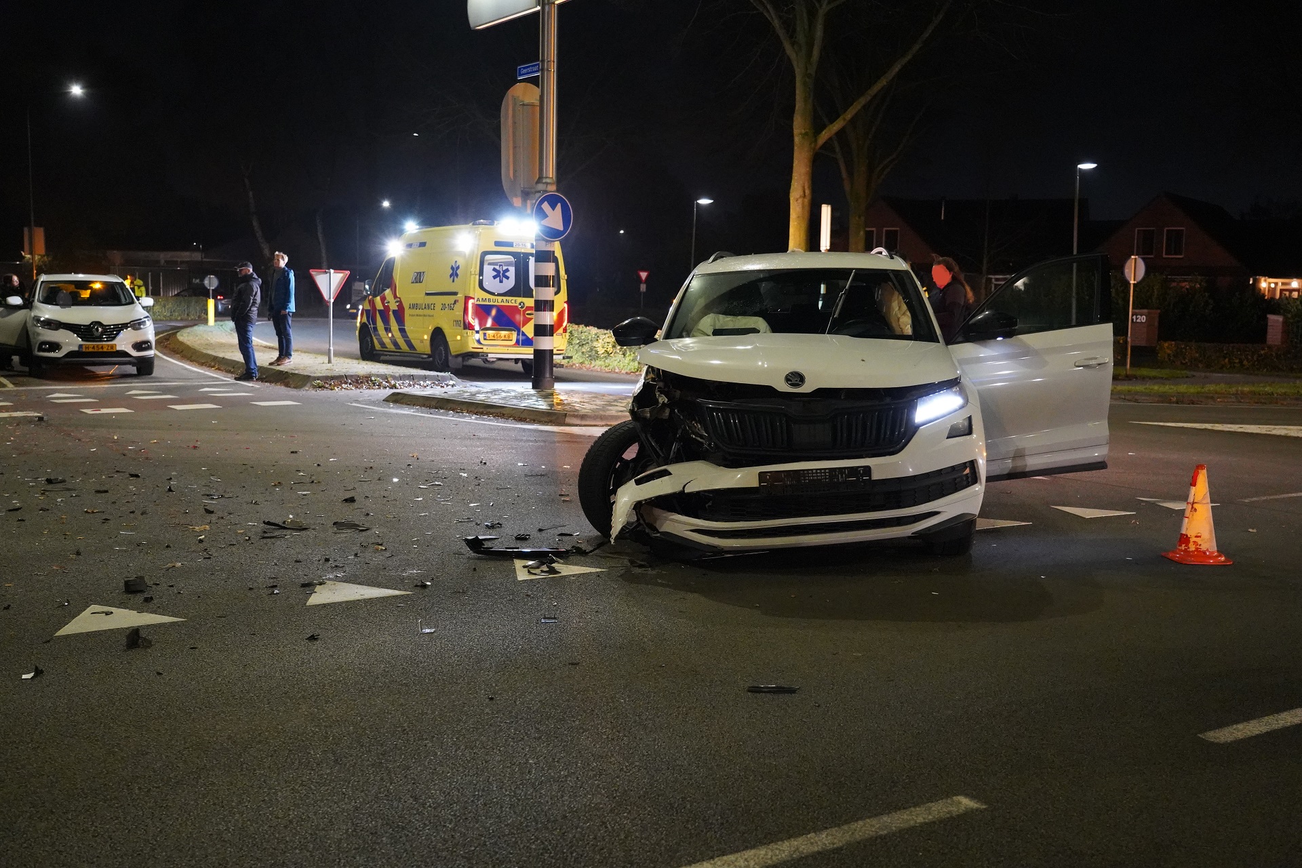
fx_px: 1338
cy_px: 434
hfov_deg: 51.9
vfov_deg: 35.9
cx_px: 651
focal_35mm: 37
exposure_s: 1/50
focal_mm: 37
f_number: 4
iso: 12800
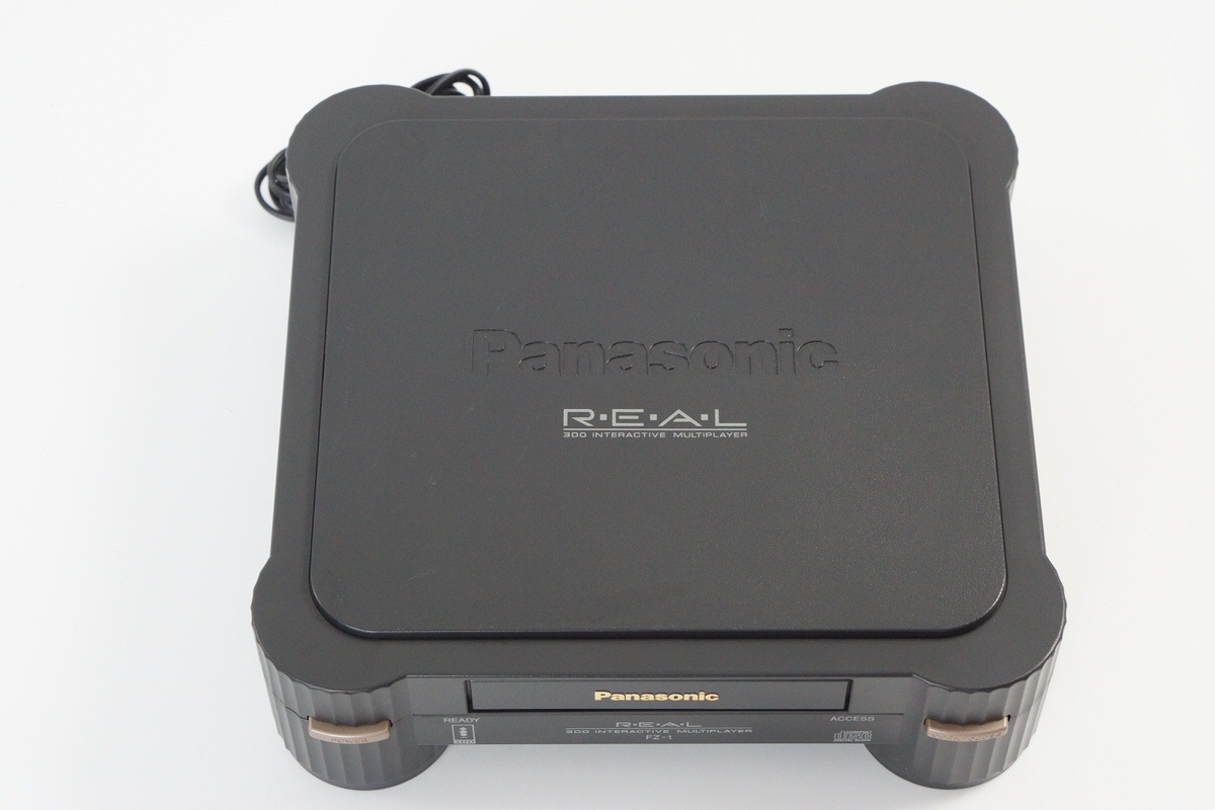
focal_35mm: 75
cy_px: 405
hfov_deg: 27.0
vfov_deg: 18.2
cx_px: 608
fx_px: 2531
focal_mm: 50
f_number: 6.3
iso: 1250
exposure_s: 1/80
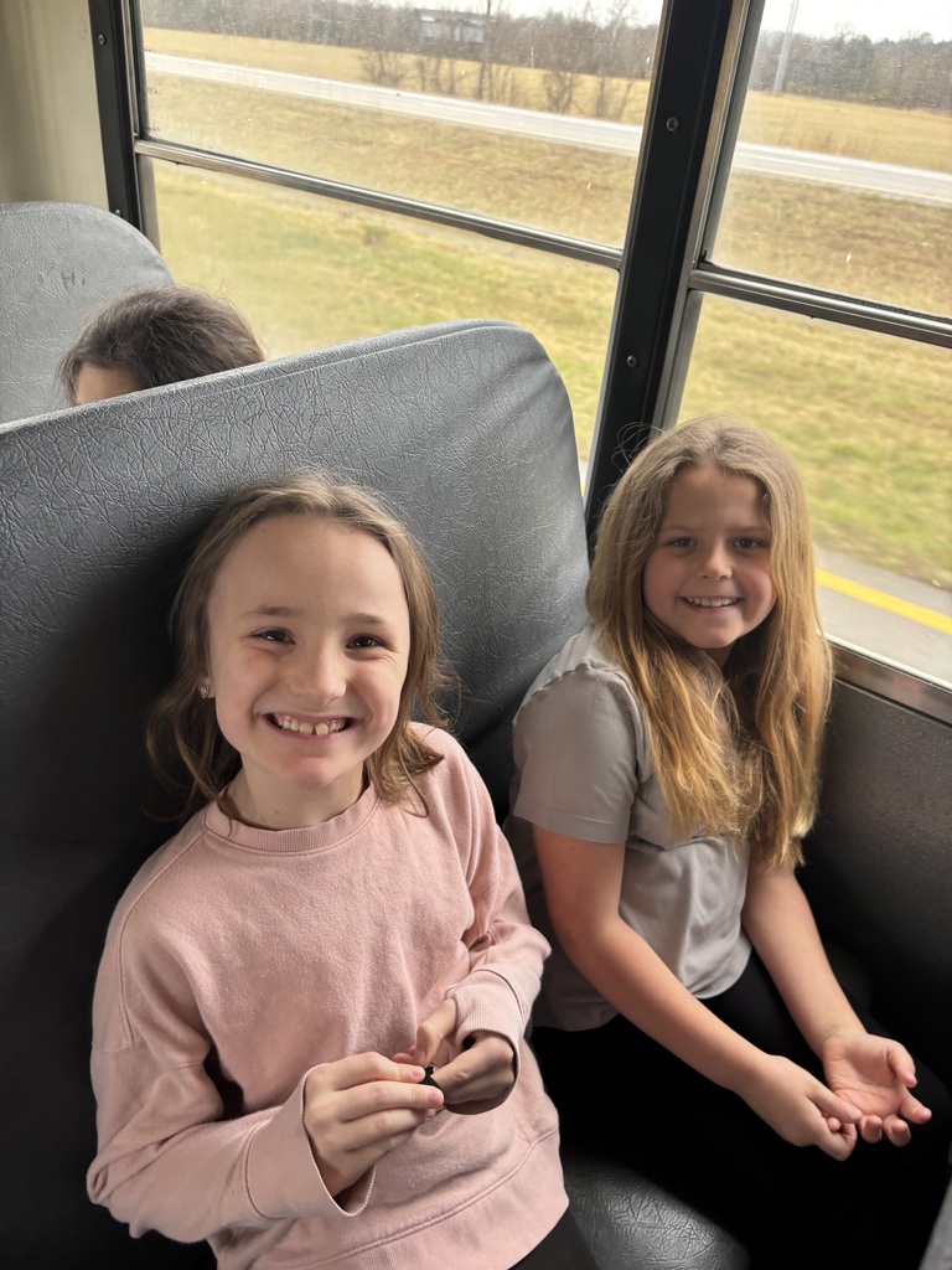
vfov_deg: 67.3
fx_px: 953
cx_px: 476
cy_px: 635
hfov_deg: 53.1
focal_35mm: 26
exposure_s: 1/121
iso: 80
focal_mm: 5.96
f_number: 1.6
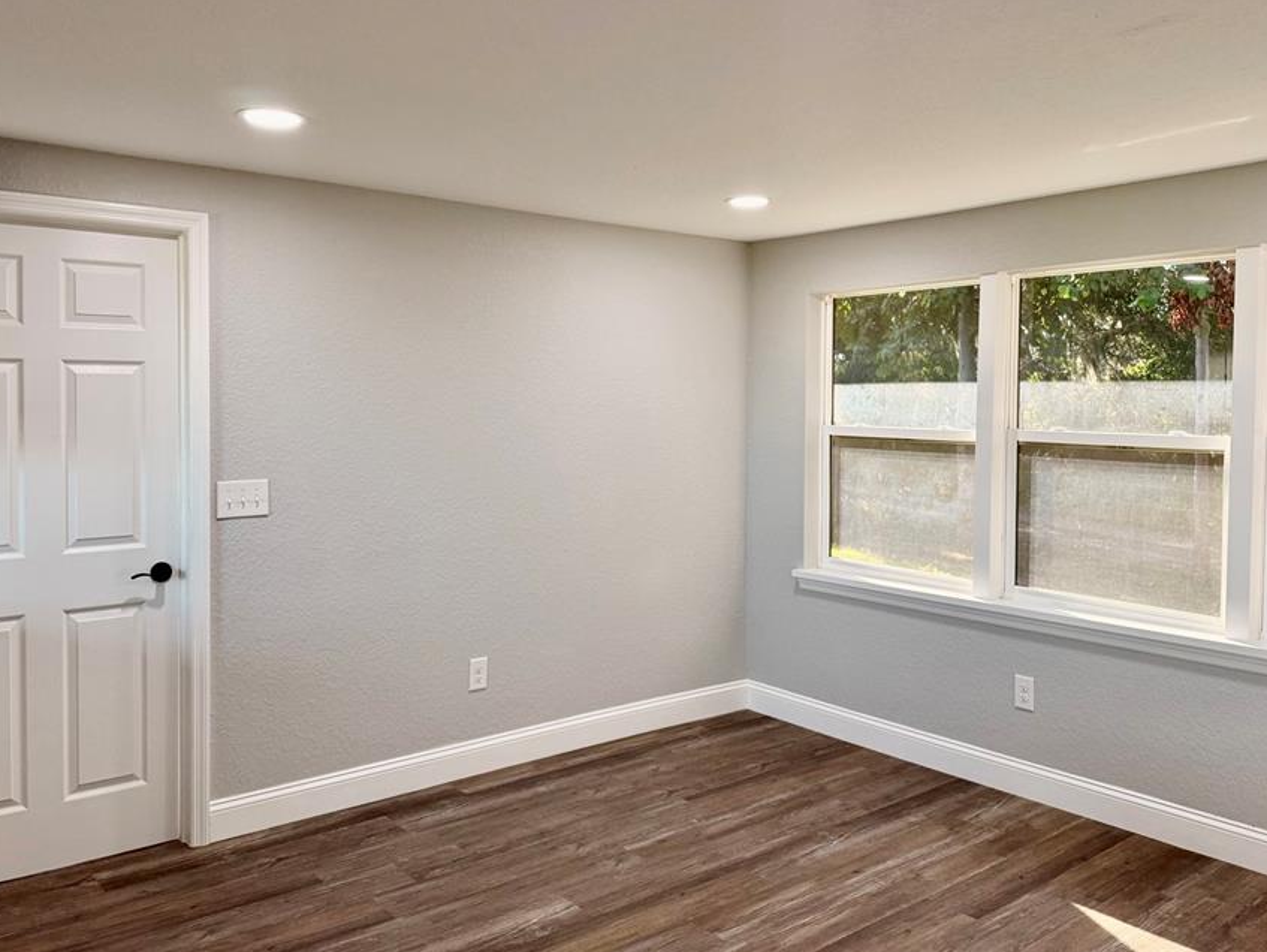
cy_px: 425
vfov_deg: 48.2
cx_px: 660
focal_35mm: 29
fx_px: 1062
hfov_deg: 61.6
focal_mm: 6.76
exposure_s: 1/120
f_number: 1.78
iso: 160
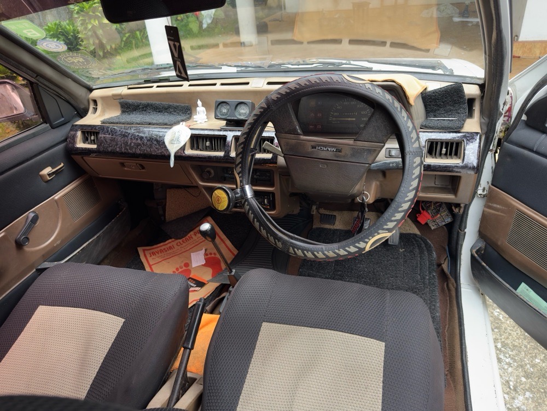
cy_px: 206
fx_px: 379
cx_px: 274
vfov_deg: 56.8
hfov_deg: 71.6
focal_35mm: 24
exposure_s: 1/121
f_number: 1.78
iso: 80
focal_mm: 6.86
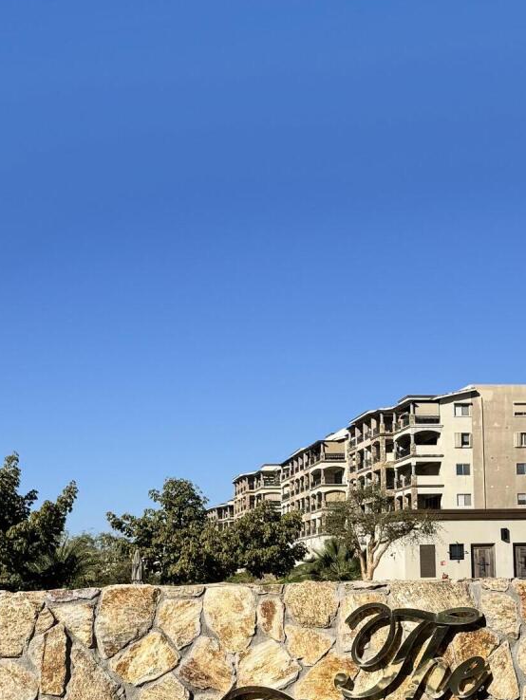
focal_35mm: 65
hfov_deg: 22.5
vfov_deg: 29.5
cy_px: 493
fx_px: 1316
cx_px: 359
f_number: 1.78
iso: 80
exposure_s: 1/7937
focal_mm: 6.76
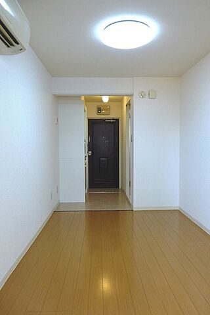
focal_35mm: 27
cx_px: 105
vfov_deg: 67.4
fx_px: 236
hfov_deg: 47.9
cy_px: 158
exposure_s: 1/100
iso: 80
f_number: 1.5
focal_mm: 5.1
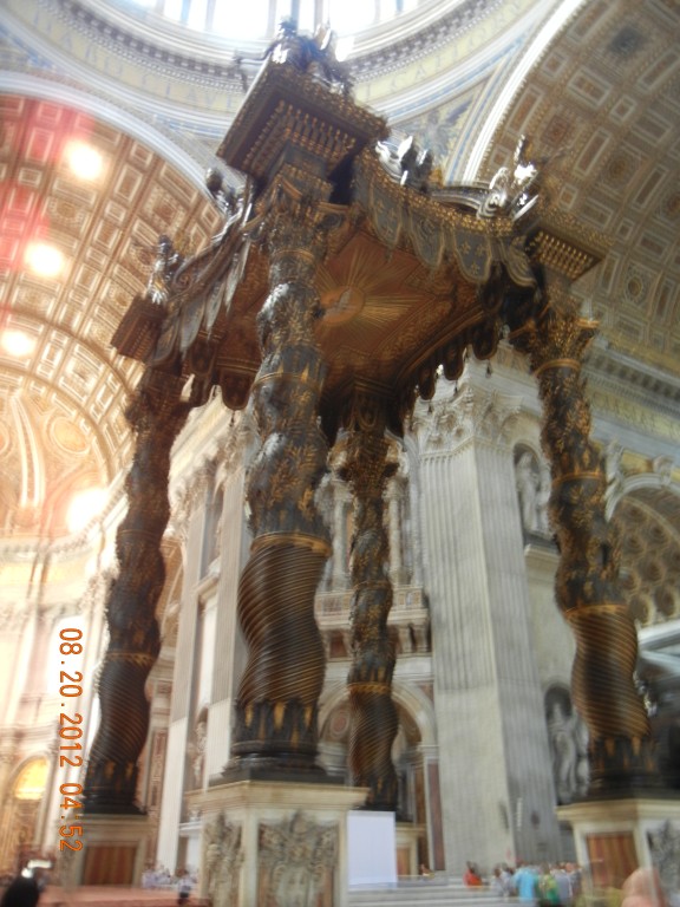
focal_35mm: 30
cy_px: 454
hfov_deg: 46.8
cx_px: 340
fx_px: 786
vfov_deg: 60.0
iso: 200
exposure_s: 1/1.1
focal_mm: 5.4
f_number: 3.5
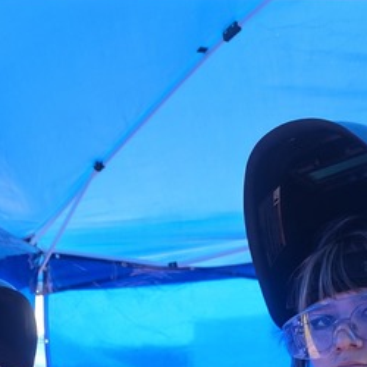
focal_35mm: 65
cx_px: 179
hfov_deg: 26.5
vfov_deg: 23.4
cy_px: 479
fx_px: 780
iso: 80
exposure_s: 1/120
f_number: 1.7
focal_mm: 6.3
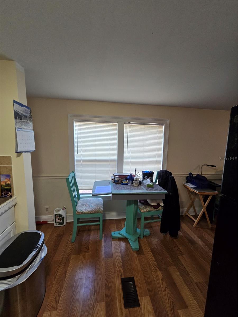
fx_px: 119
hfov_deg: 89.9
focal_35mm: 13
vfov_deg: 106.2
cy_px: 158
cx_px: 119
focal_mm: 2.2
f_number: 2.2
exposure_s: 1/60
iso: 200
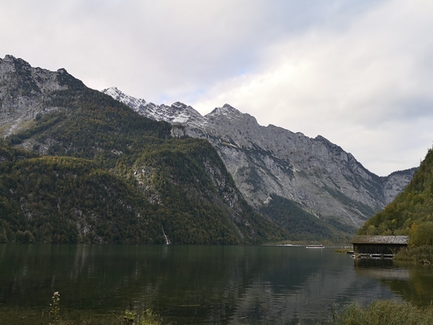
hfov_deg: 55.3
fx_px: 413
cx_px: 196
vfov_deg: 42.9
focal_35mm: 33
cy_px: 176
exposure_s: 1/953
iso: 50
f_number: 1.8
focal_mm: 3.95
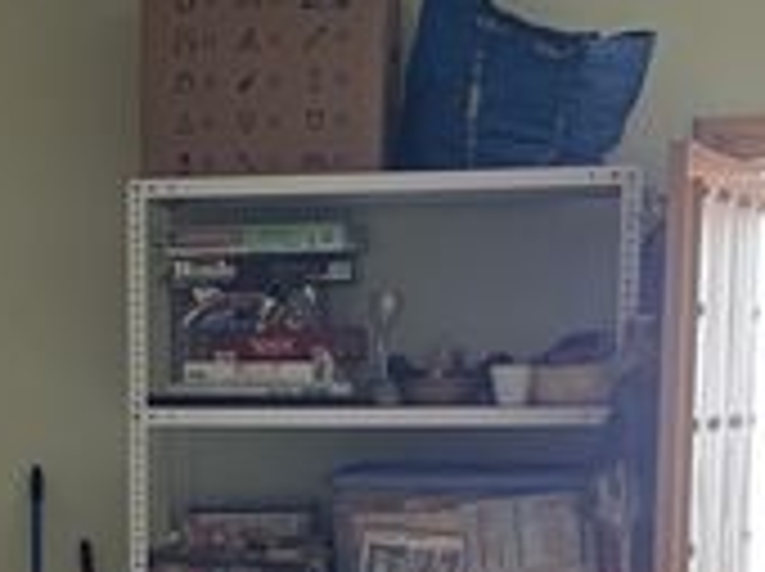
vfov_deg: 13.3
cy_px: 676
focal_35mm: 108
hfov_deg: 18.0
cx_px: 119
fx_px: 2383
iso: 125
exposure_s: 1/60
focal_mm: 5.1
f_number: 1.6
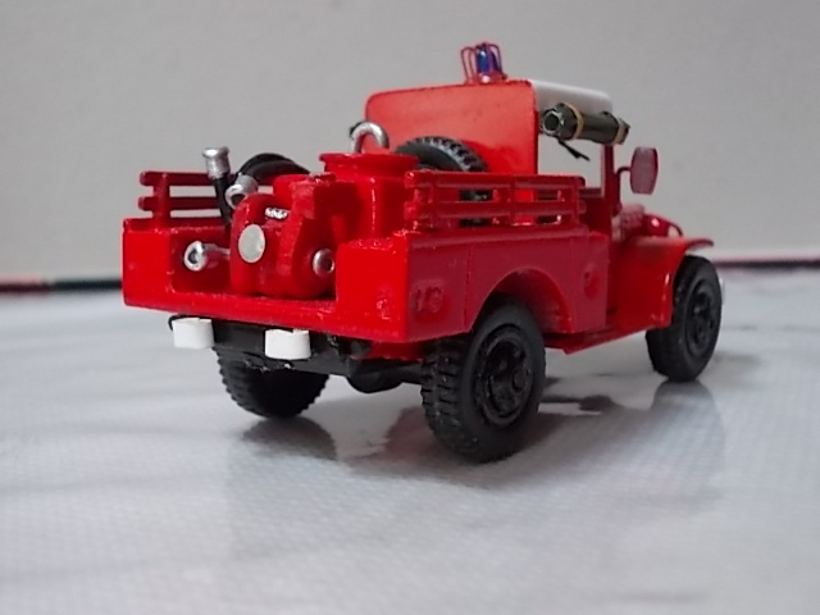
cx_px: 410
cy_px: 308
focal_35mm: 43
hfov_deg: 43.9
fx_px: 1019
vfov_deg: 33.6
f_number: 3.3
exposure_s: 1/2.5
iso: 200
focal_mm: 6.1
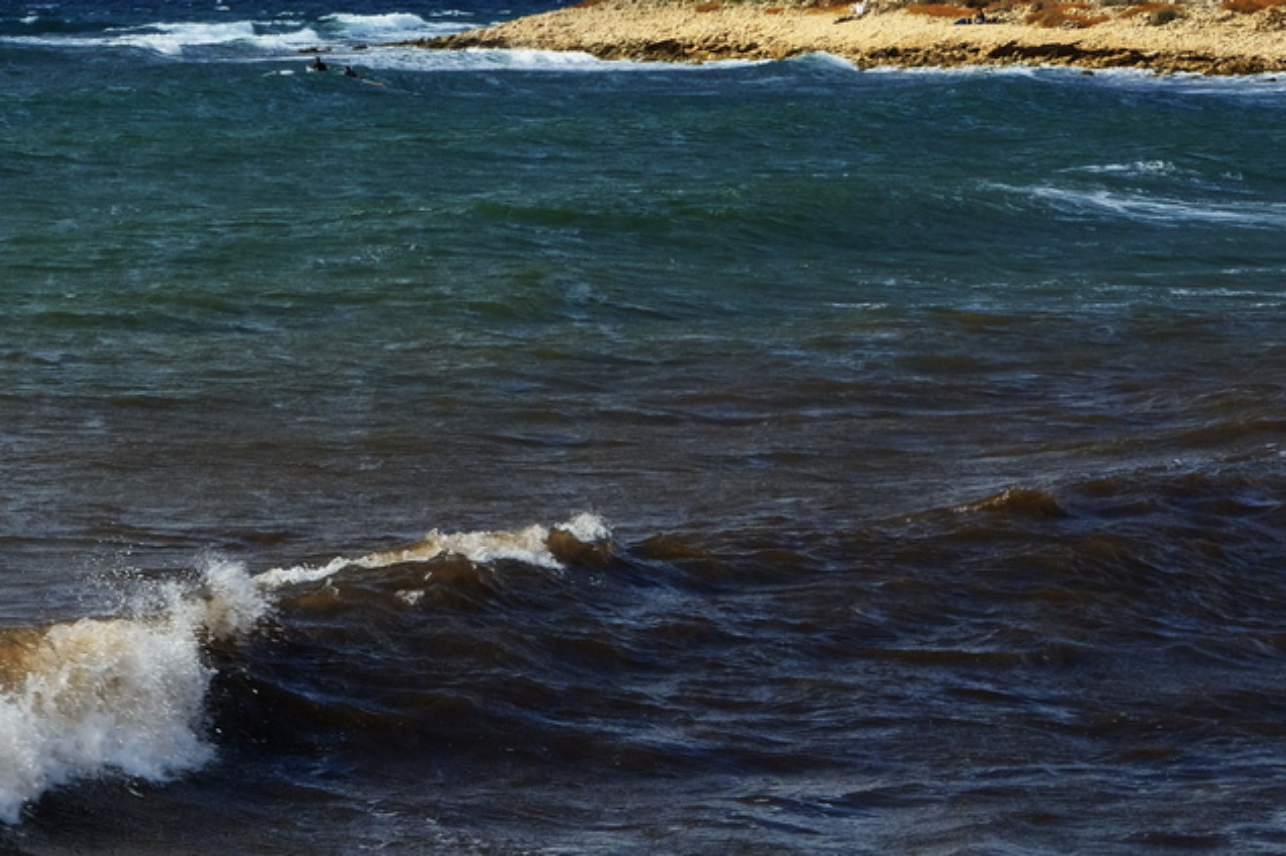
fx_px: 6535
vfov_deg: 7.5
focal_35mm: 183
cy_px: 72
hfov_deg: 11.2
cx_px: 124
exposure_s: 1/210
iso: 400
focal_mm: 55
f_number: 11
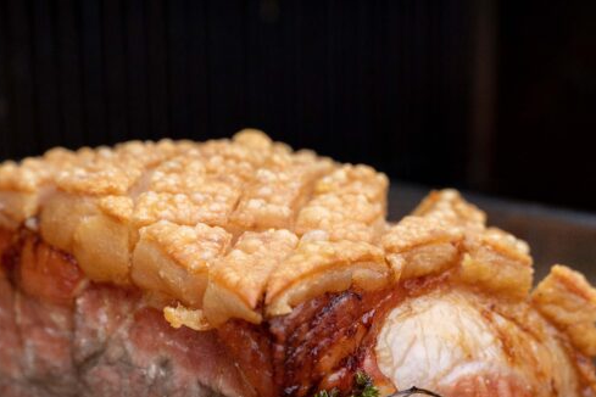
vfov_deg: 17.6
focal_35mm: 77
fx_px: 1275
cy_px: 308
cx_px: 225
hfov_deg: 26.2
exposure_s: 1/100
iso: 1250
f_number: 6.3
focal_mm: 49
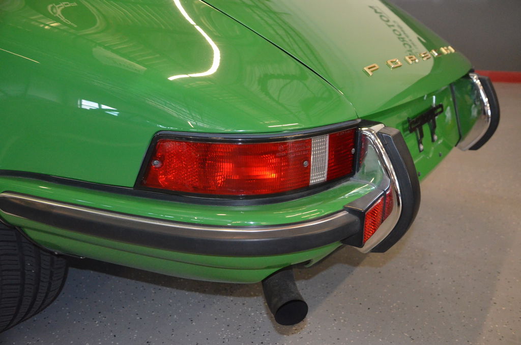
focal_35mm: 36
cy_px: 172
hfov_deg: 53.2
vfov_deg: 36.7
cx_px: 260
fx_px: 520
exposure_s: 1/60
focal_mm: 24
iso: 3200
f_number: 3.8
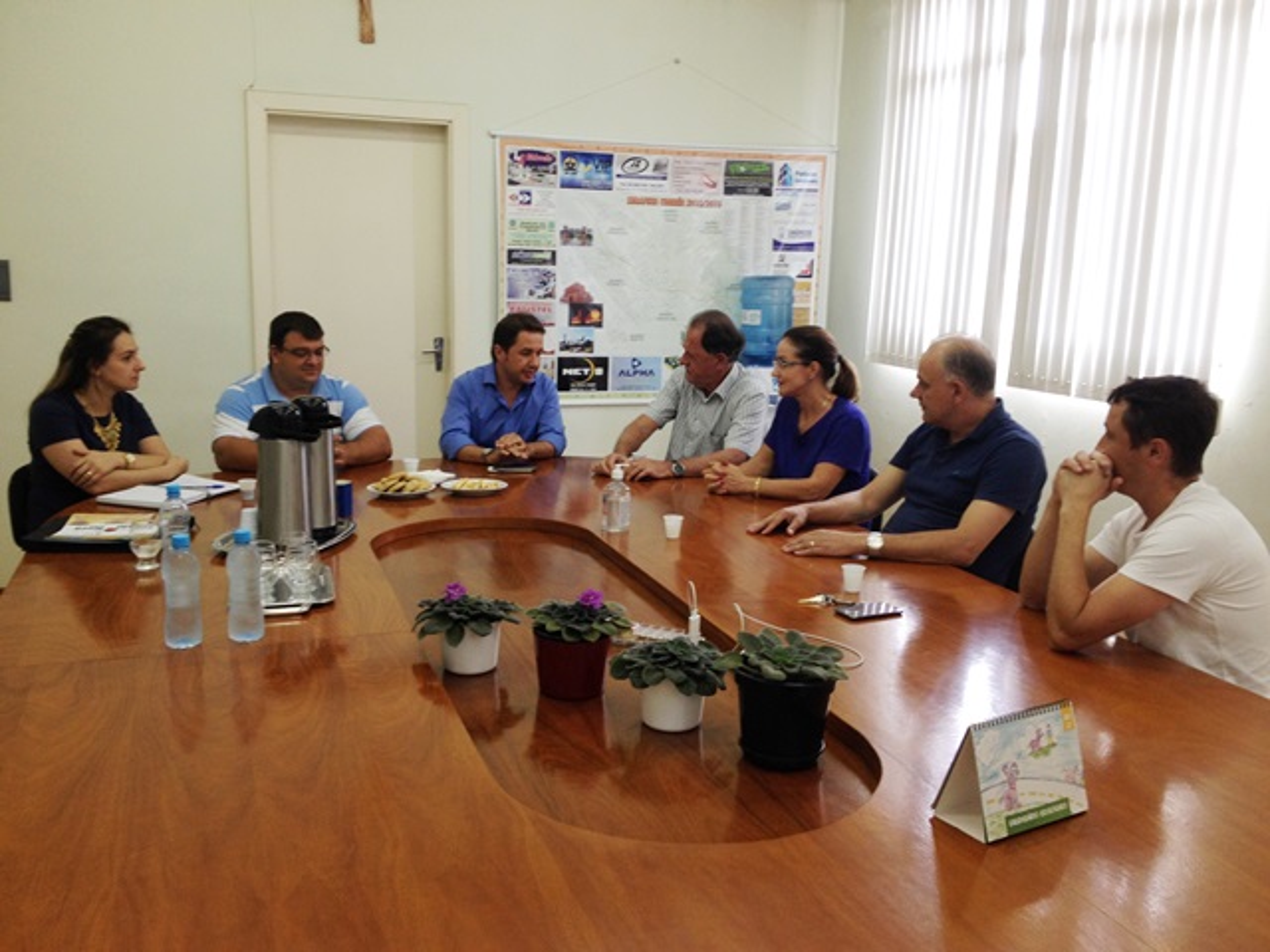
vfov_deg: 40.7
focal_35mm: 35
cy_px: 476
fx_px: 1284
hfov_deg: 52.6
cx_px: 635
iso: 50
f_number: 2.4
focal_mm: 4.28
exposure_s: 1/40
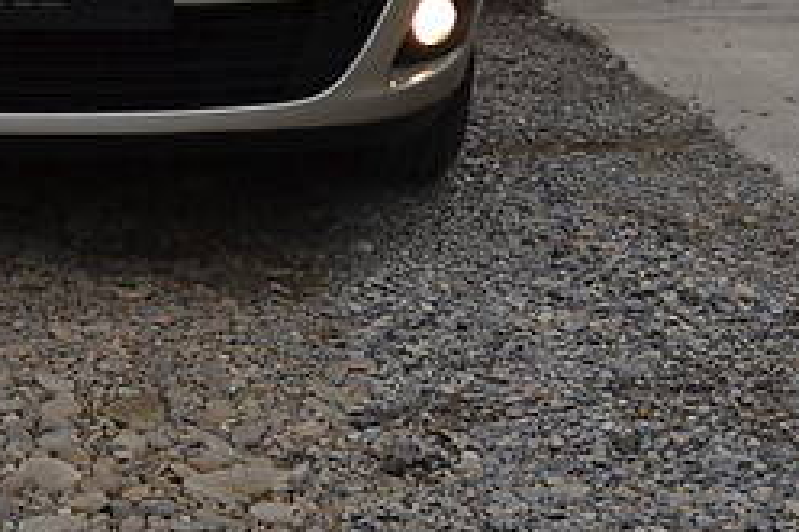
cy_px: -227
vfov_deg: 10.5
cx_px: 19
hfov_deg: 16.0
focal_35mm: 126
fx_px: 2795
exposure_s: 1/125
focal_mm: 26
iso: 180
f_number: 5.6
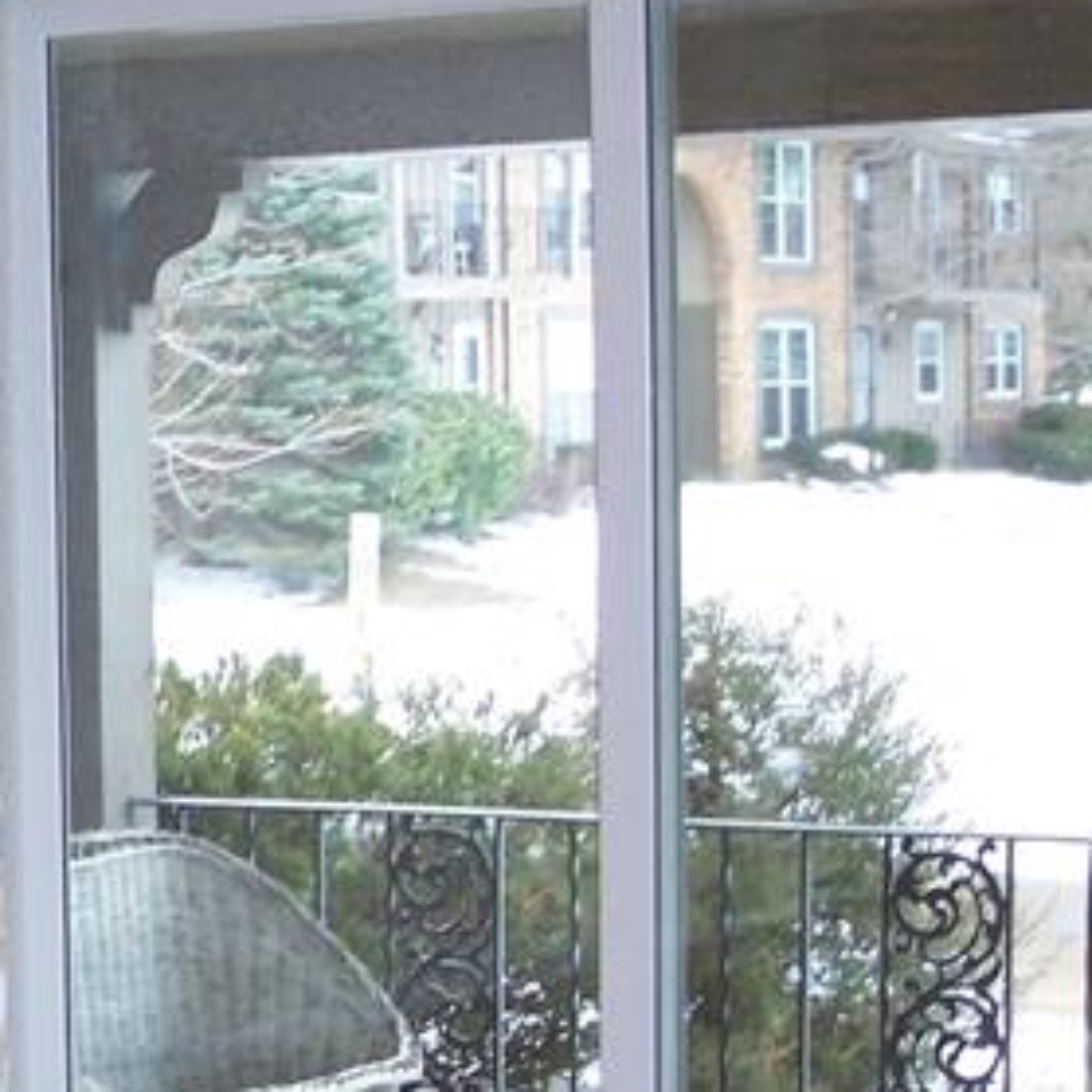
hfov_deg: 14.0
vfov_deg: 14.5
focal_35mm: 120
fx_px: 4283
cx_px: -258
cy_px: 763
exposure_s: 1/60
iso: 200
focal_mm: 7.8
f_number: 2.8
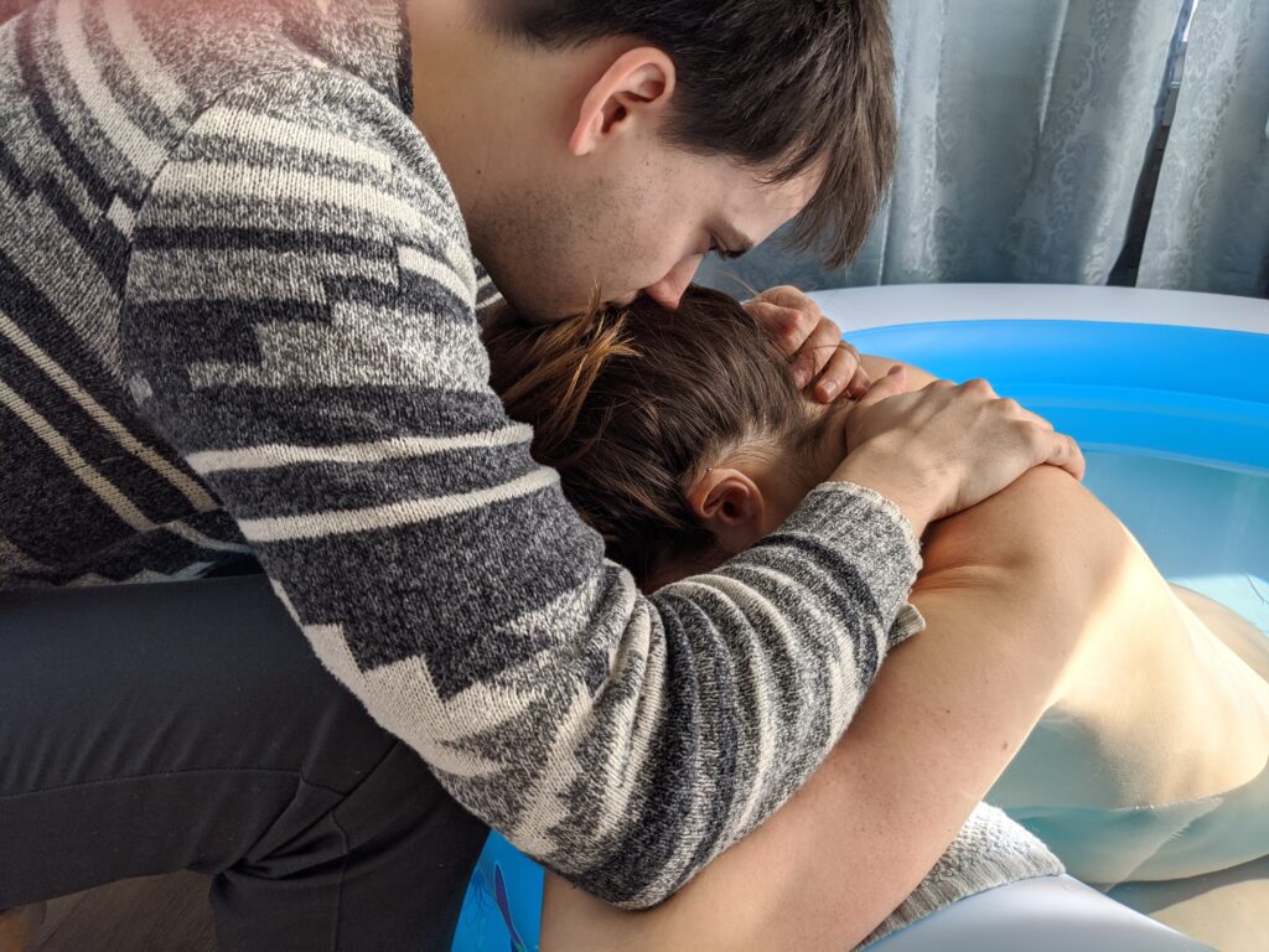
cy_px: 476
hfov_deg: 65.3
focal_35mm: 27
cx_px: 634
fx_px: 990
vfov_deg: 51.4
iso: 47
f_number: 1.73
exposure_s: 1/443
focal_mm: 4.38
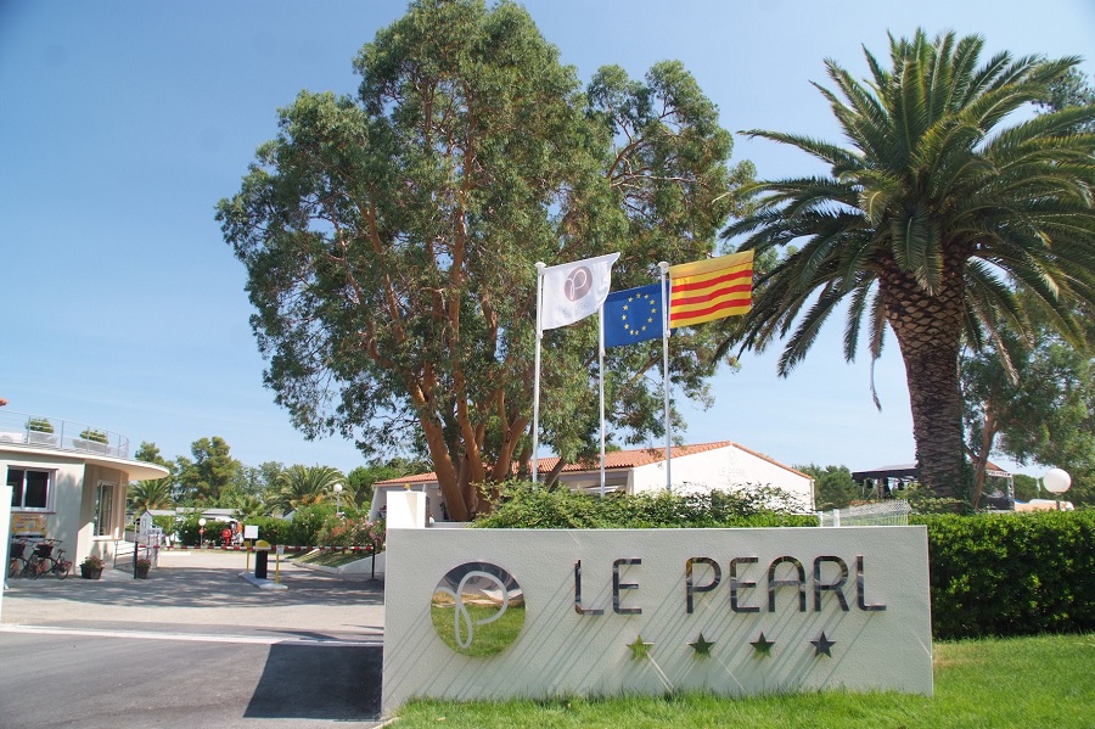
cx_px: 548
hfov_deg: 67.4
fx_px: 821
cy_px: 364
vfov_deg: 47.9
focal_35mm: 27
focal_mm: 18
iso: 320
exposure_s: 1/200
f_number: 7.1
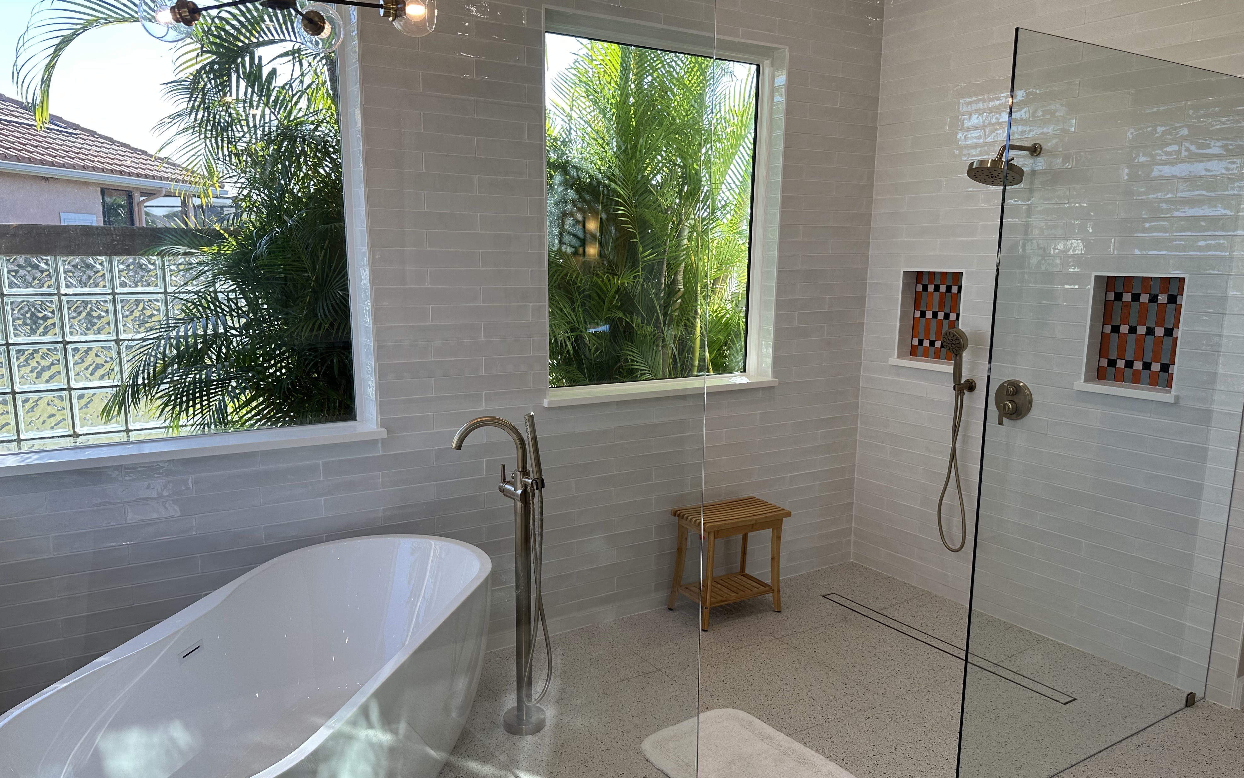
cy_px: 414
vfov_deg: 47.6
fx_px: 882
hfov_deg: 70.4
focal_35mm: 26
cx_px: 630
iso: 80
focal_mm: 6.86
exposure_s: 1/258
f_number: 1.78
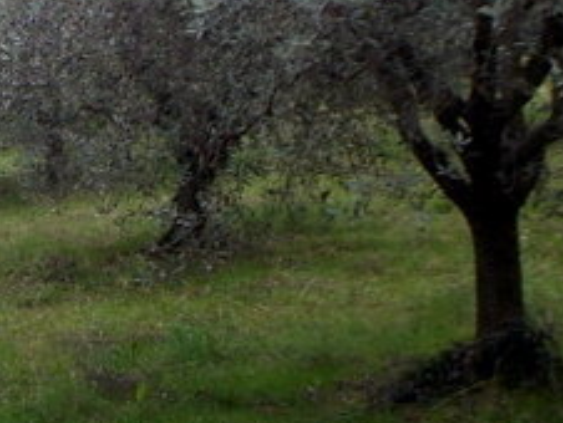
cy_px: 172
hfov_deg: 19.9
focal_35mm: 92
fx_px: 1498
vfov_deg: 16.1
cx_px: -125
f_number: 3.2
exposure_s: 1/125
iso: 80
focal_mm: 4.6
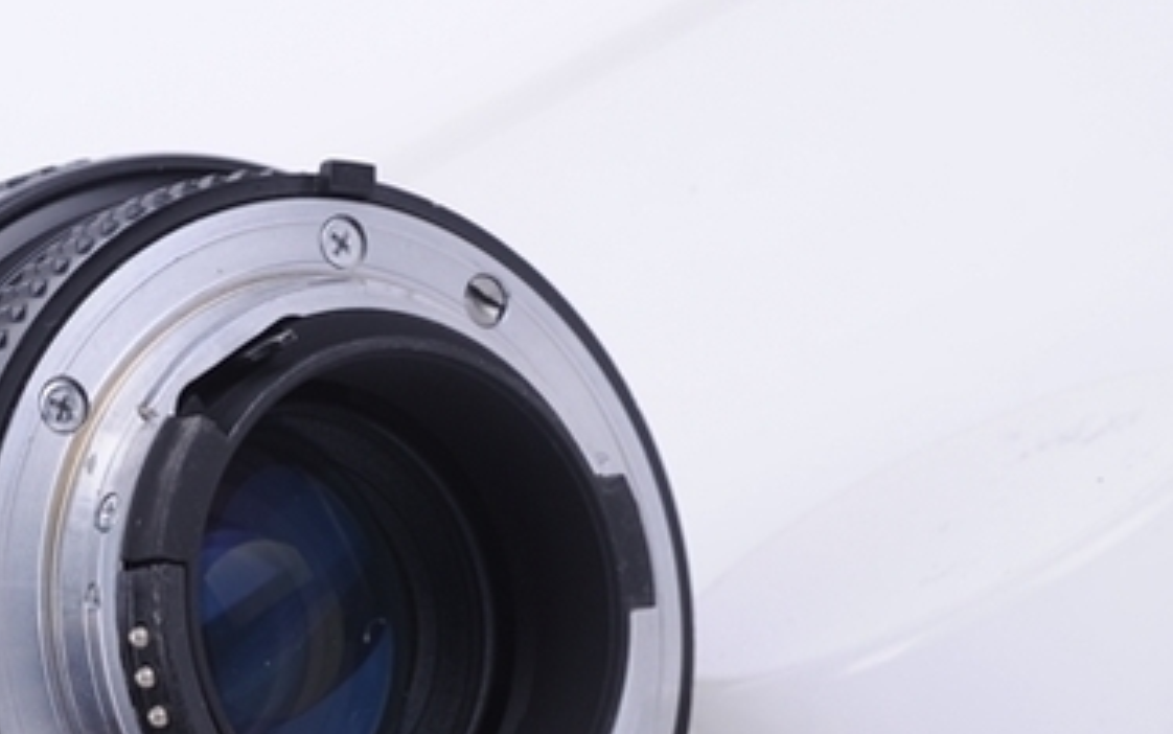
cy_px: 609
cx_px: 282
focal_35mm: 121
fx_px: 3869
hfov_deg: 17.1
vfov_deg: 10.8
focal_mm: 60
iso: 200
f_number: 14
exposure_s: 1/200
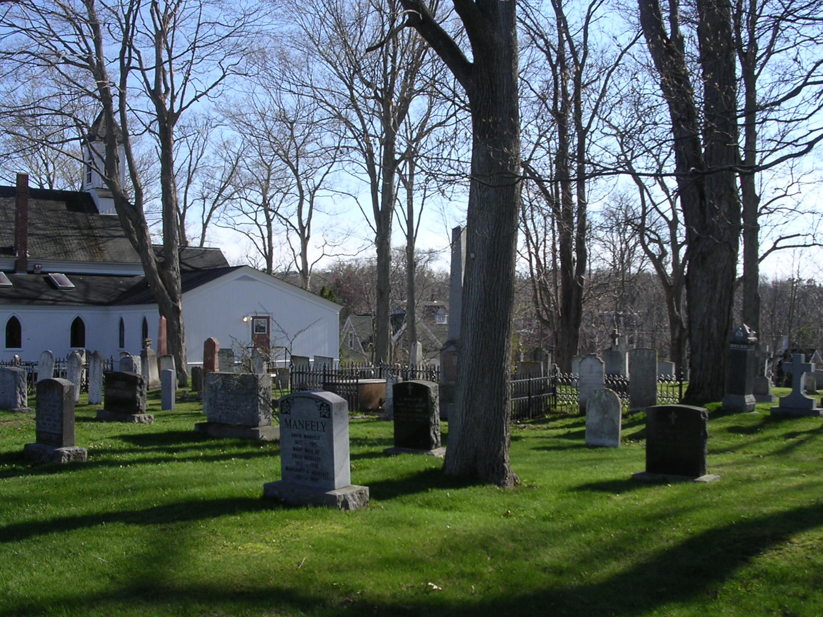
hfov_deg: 49.0
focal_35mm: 38
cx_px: 412
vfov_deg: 37.7
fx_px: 903
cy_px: 308
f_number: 5.6
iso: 100
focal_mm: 5.8
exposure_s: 1/192
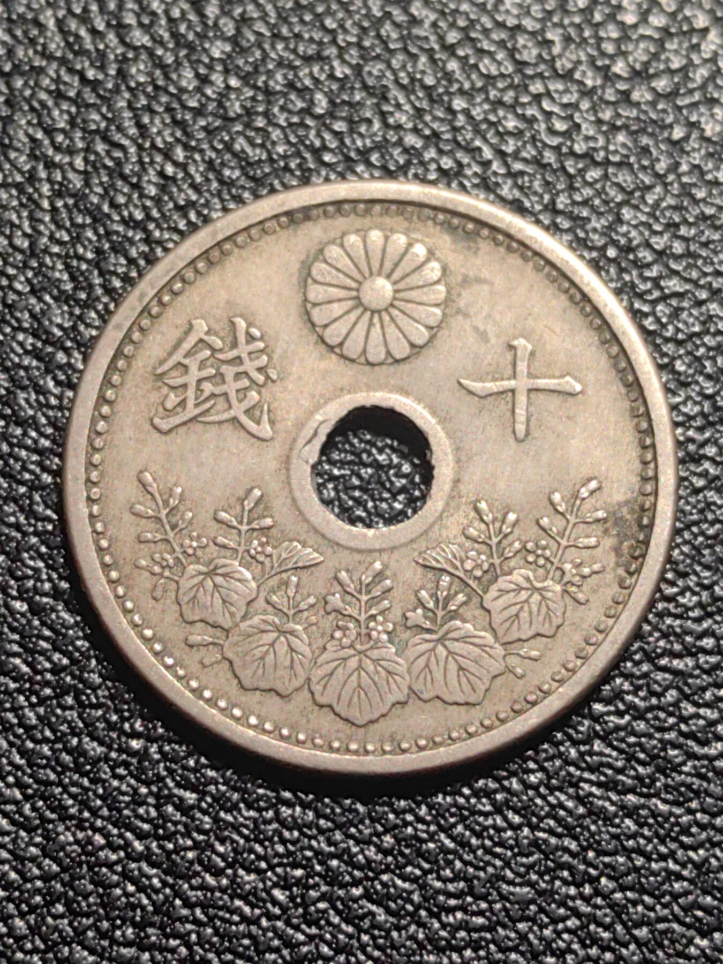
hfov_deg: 17.8
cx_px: 362
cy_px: 482
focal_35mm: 83
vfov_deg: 23.6
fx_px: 2311
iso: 125
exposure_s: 1/100
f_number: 2
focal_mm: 5.75
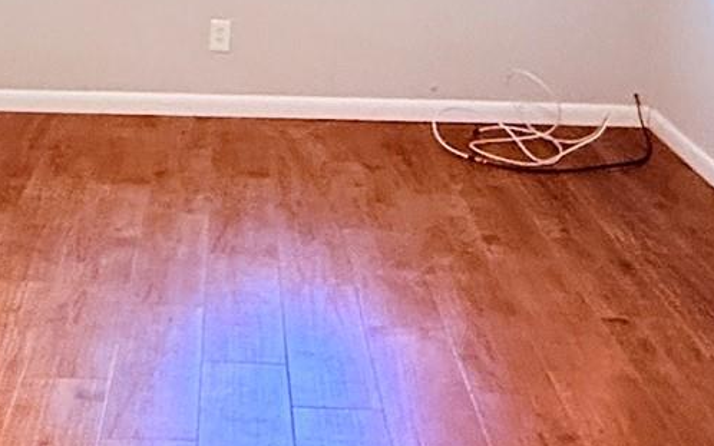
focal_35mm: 61
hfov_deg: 33.0
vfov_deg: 18.7
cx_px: 199
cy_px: -225
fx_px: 1187
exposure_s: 1/60
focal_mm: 2.22
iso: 640
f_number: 2.2
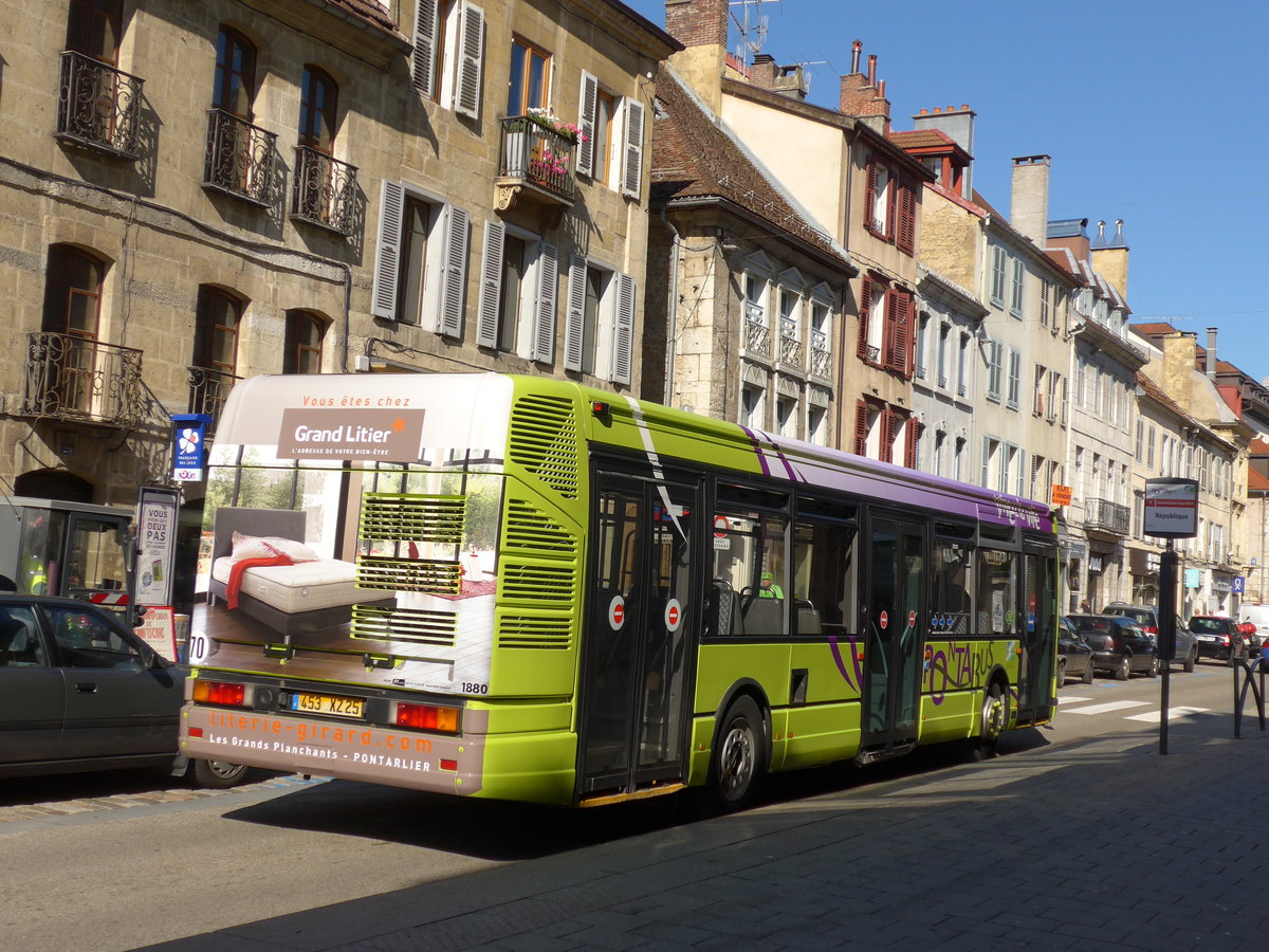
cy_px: 476
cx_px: 634
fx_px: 1686
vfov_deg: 31.5
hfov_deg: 41.2
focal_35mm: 46
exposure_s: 1/1600
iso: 80
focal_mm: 9.5
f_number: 3
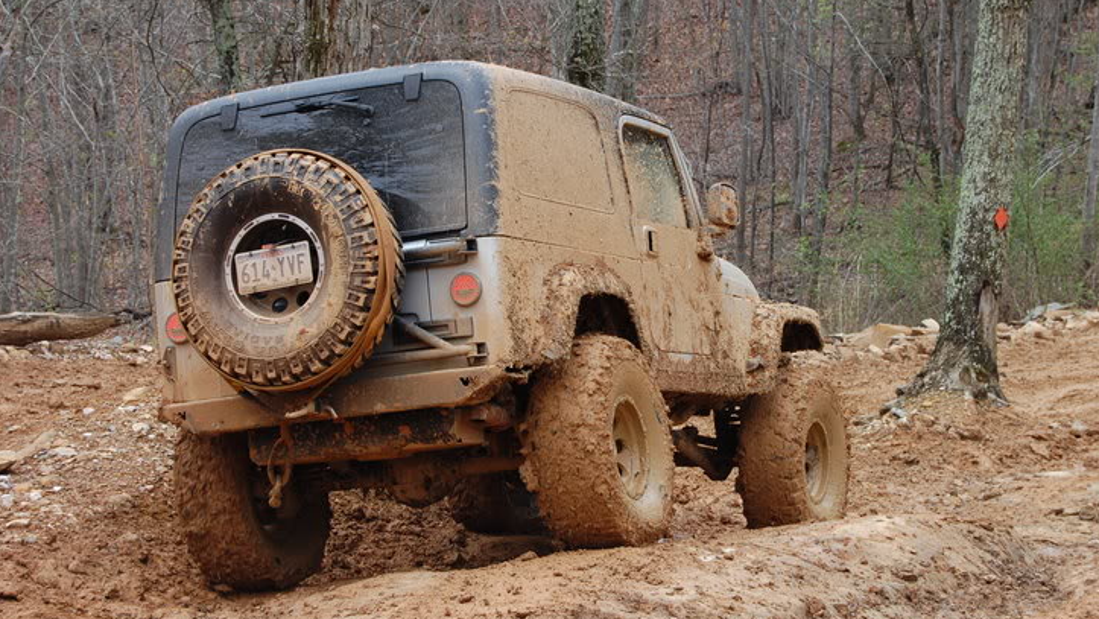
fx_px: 2786
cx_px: 600
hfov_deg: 22.3
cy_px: 266
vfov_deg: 12.7
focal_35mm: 96
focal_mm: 55
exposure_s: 1/160
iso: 200
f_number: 7.1
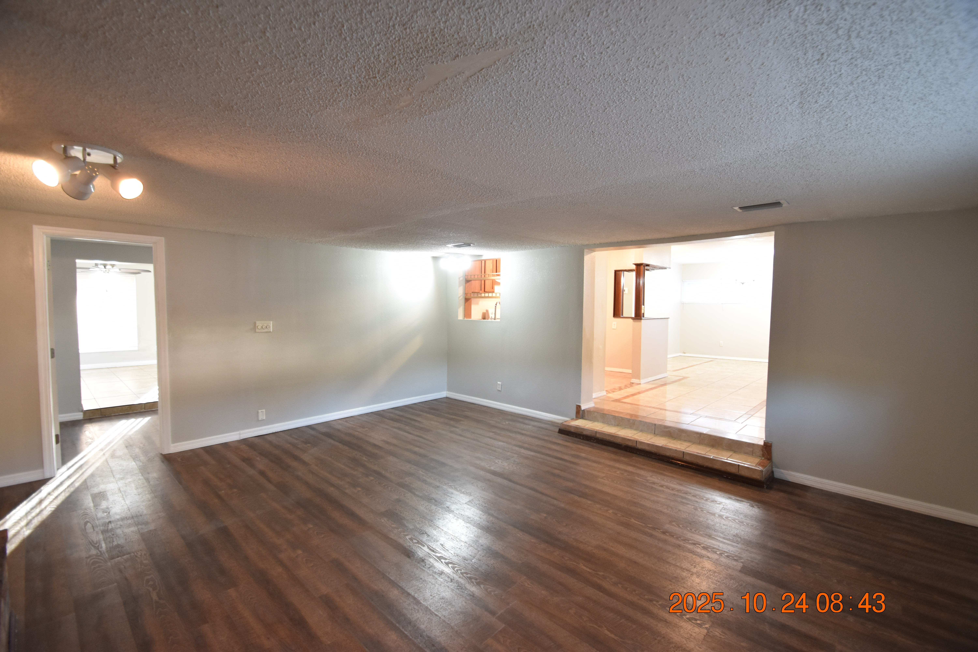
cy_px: 326
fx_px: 407
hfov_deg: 100.4
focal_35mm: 15
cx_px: 489
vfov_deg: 77.3
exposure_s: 1/20
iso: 800
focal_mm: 10
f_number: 3.5
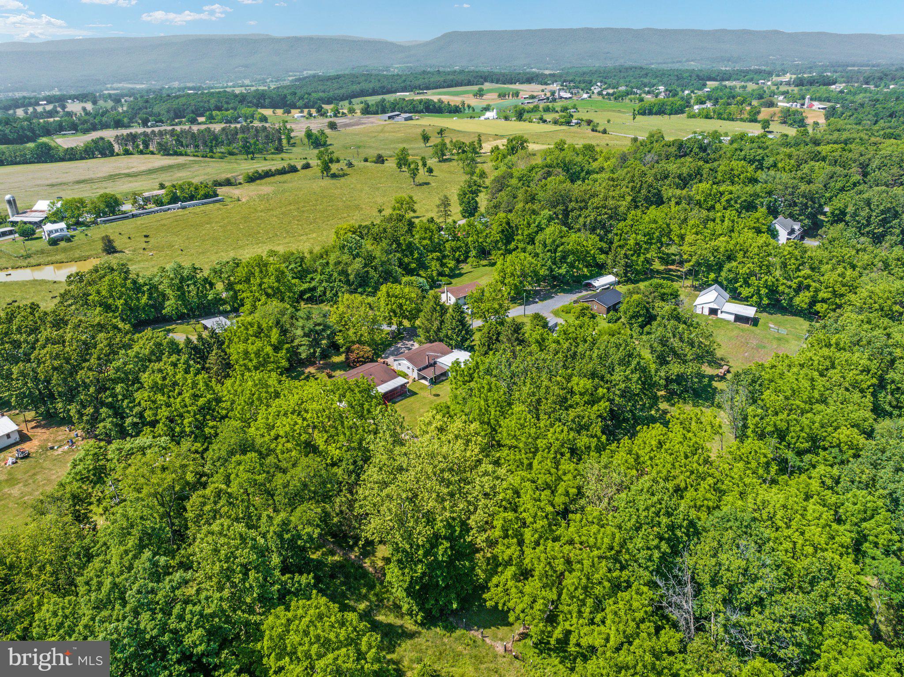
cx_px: 452
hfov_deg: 71.6
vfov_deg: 56.8
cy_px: 338
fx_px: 626
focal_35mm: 24
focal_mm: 12.29
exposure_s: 1/200
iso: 100
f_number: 4
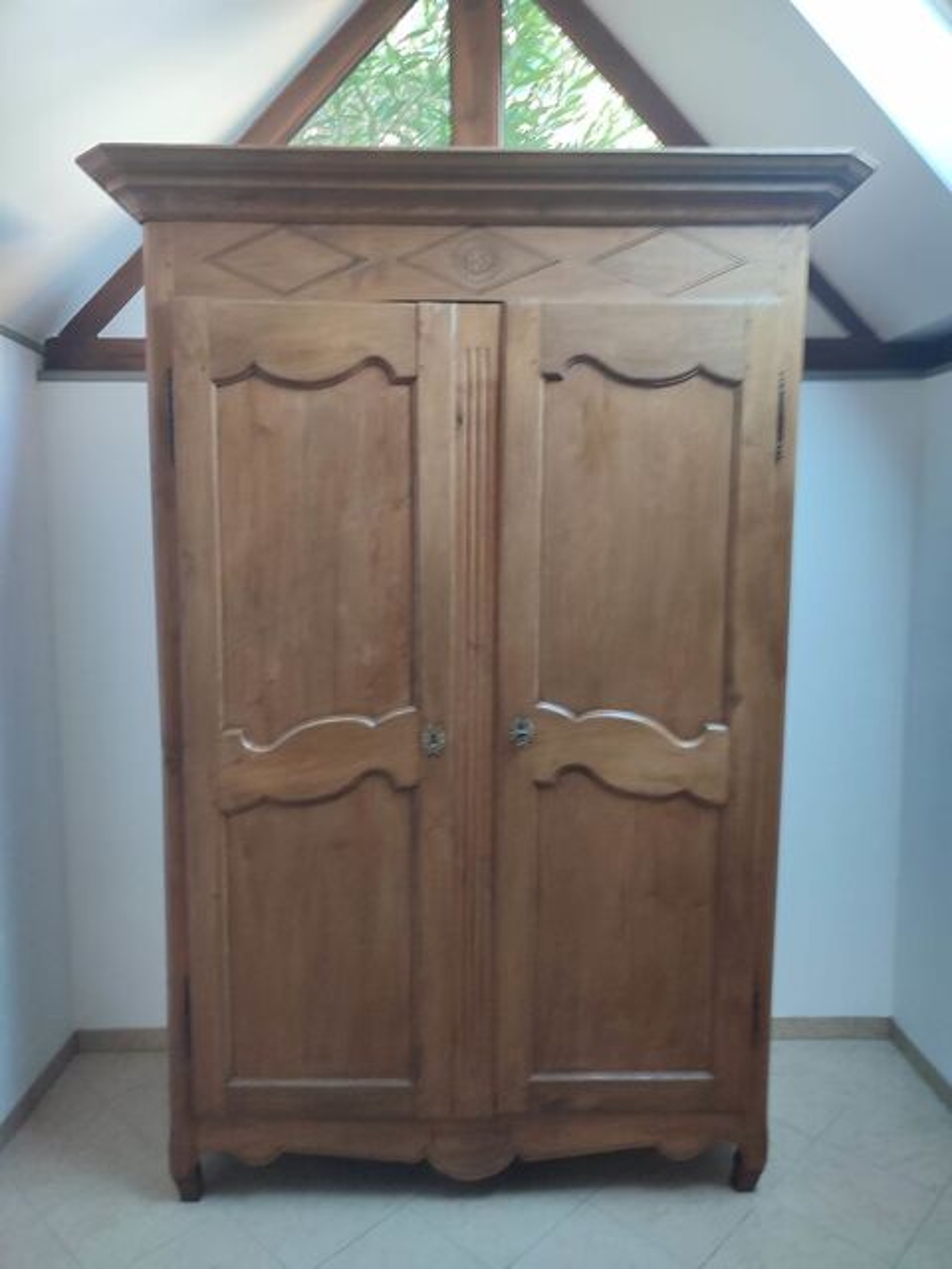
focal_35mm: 25
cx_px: 476
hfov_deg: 54.9
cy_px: 634
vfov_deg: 69.4
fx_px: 917
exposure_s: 1/20
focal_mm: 6.04
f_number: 1.9
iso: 301
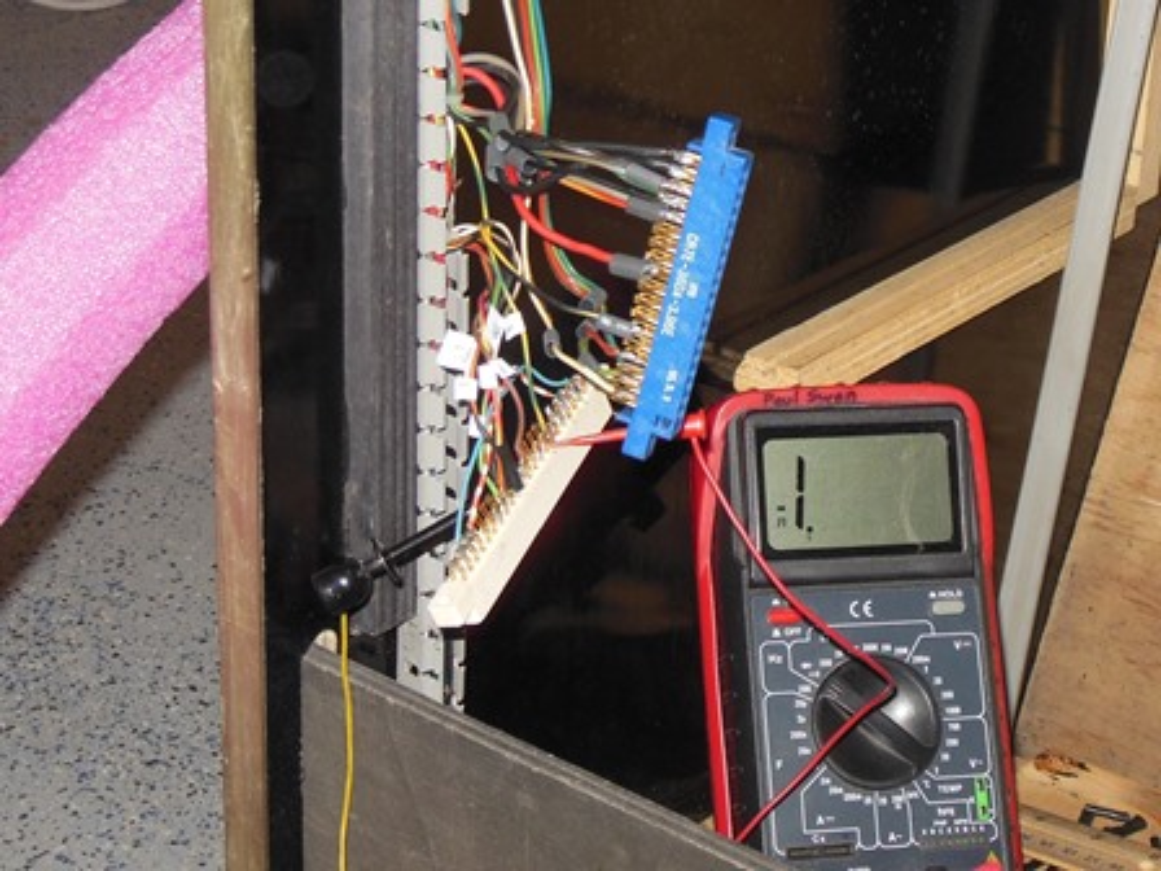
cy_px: 436
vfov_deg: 29.1
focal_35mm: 50
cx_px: 580
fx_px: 1677
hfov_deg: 38.2
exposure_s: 1/60
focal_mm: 8.9
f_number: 4
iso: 200
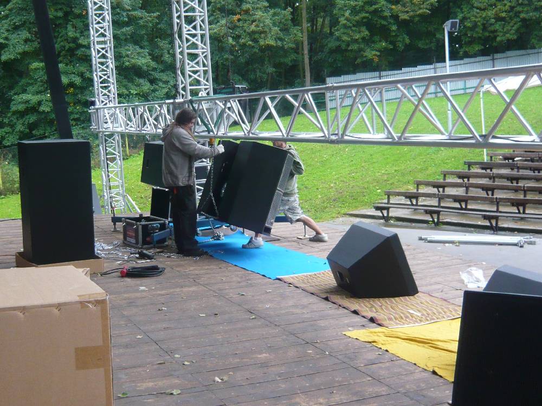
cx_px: 271
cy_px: 203
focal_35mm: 47
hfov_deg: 40.4
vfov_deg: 30.9
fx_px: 736
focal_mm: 4.9
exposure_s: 1/30
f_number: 2.9
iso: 160
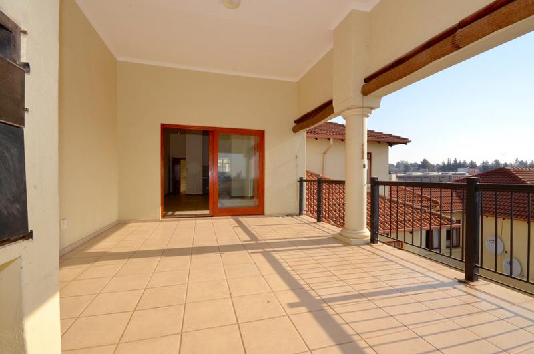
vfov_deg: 77.1
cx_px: 267
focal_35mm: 15
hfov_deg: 100.5
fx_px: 222
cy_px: 177
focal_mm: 10
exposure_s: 1/250
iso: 280
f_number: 14
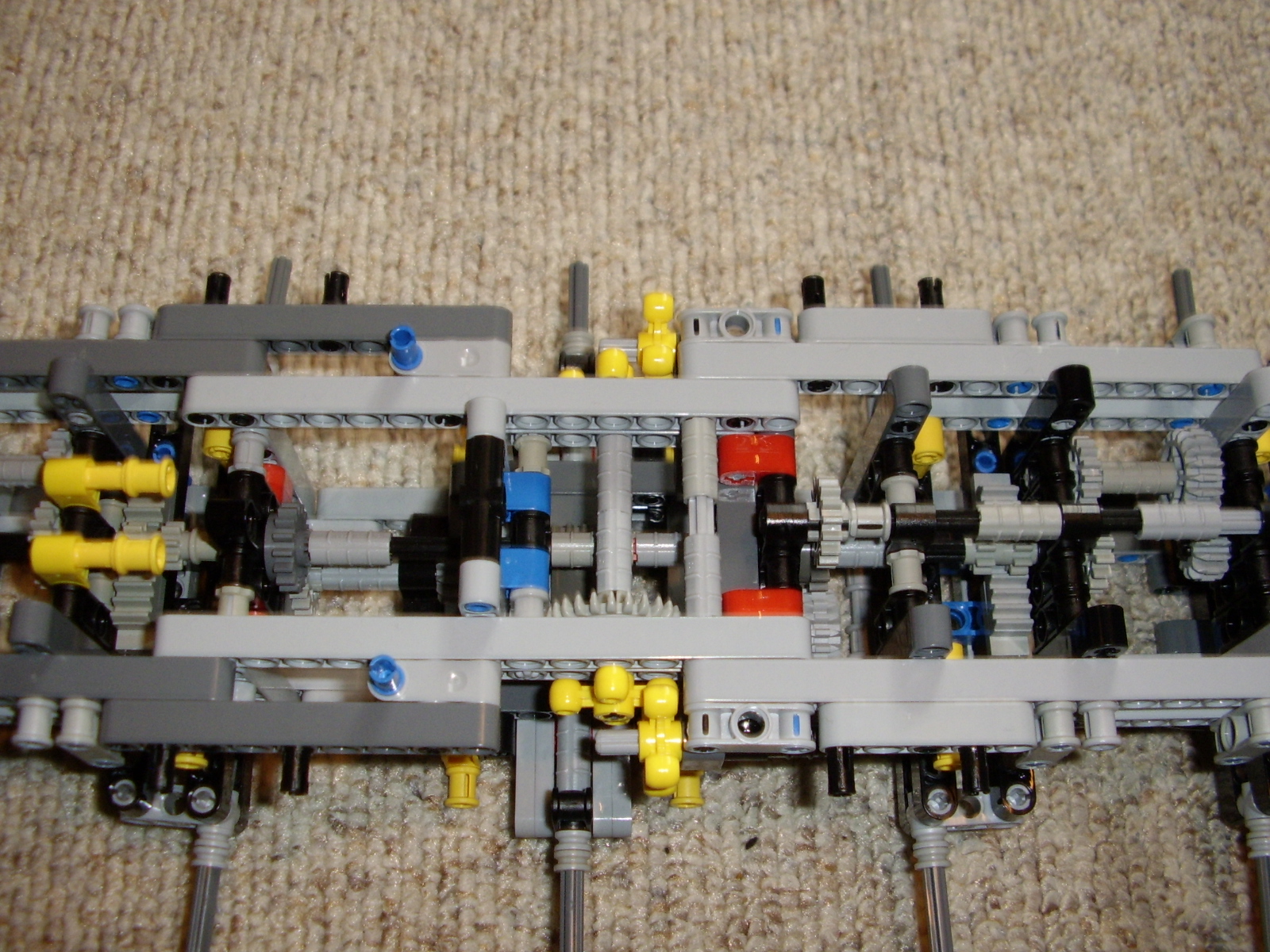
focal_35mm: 30
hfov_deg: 60.0
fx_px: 1101
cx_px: 635
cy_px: 476
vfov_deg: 46.8
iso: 141
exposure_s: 1/30
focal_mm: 5.8
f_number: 2.9
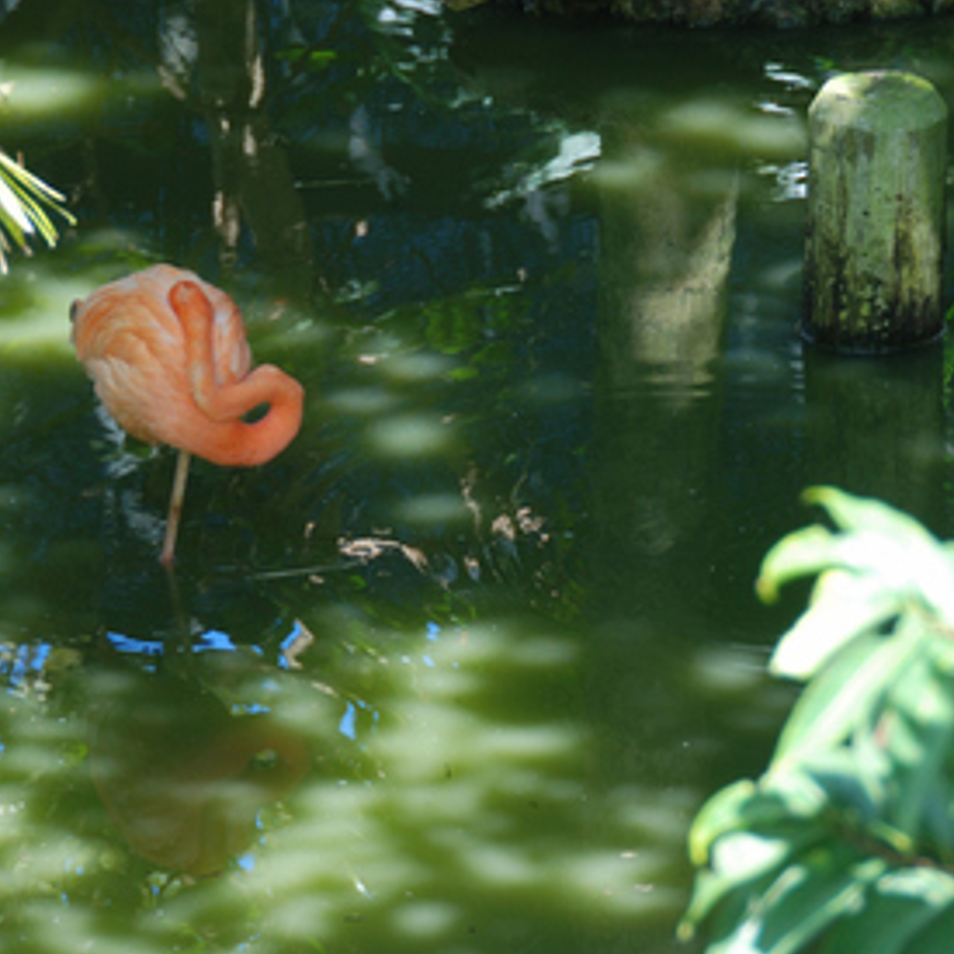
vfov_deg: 5.7
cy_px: 389
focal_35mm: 309
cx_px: 614
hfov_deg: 5.7
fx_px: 9637
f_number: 5.3
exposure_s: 1/40
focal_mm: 95
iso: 100
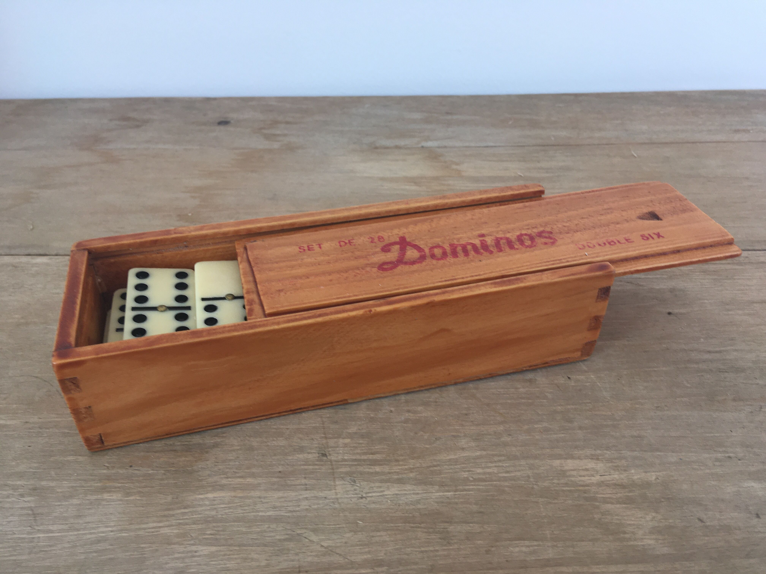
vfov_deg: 48.2
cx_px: 383
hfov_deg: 61.7
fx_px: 642
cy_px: 287
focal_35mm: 29
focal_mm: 4.15
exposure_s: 1/50
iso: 25
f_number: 2.2
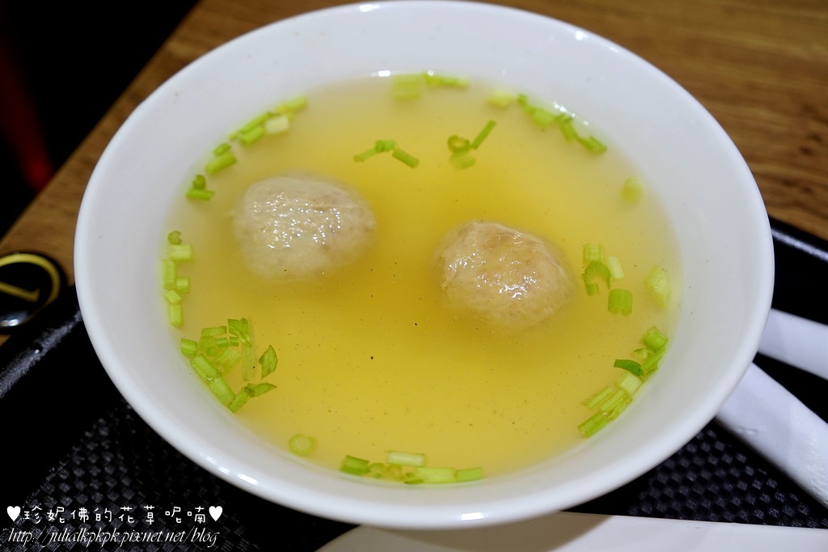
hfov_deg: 53.1
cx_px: 414
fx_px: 828
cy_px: 276
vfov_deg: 36.9
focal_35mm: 36
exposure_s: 1/60
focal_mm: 24
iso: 500
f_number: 4
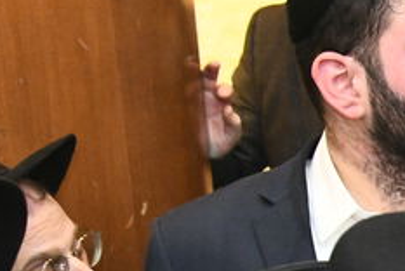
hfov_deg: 7.5
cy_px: 541
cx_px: 1067
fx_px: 2839
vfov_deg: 5.4
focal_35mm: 252
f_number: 5.6
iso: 3200
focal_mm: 42
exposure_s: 1/100
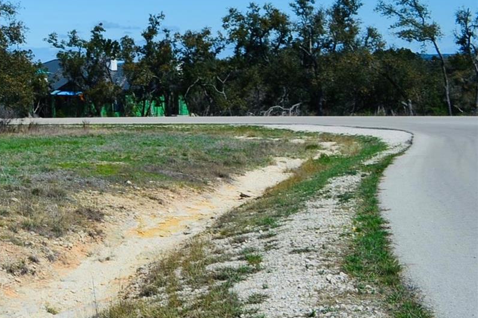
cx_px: -133
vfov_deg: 19.6
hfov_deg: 25.4
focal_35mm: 69
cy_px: 95
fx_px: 916
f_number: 11
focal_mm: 18
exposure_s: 1/160
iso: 100
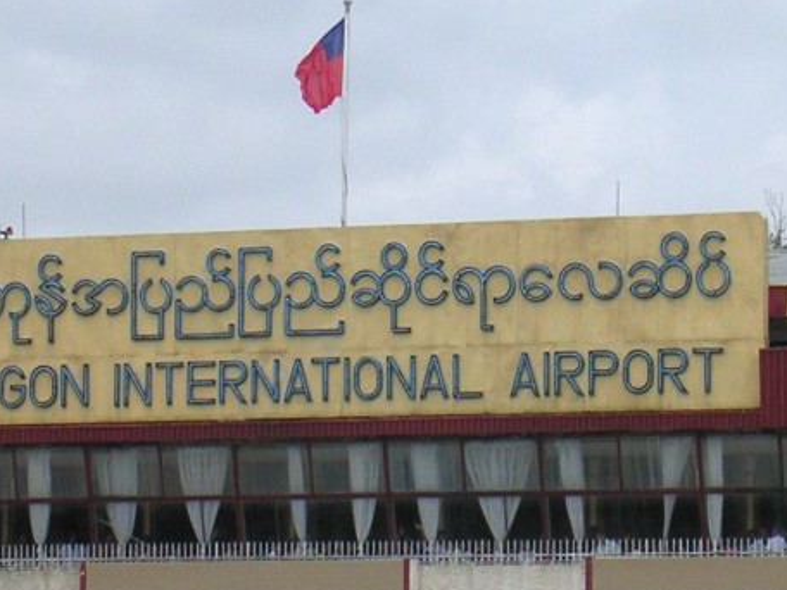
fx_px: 5866
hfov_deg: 7.7
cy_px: 381
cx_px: 356
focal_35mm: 258
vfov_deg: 5.8
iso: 100
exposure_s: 1/651
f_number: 4.9
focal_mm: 17.4
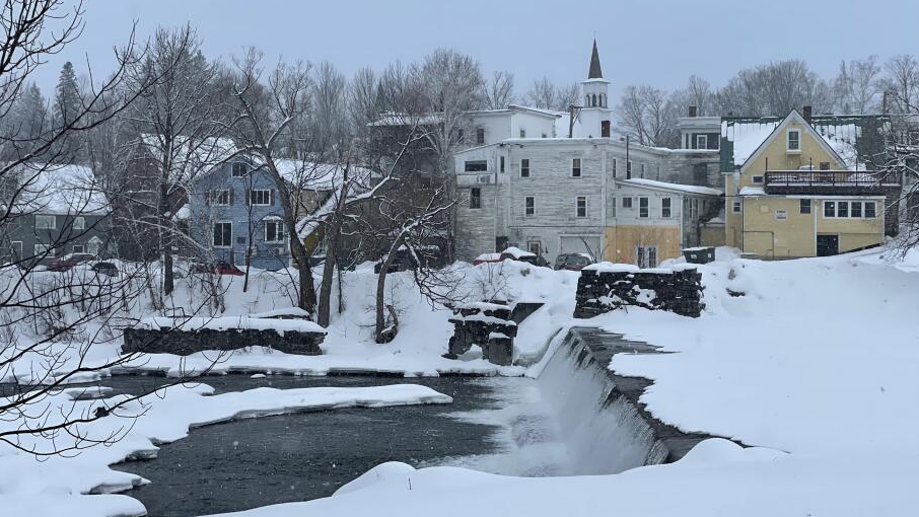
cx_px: 453
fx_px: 1560
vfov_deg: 18.8
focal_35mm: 64
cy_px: 224
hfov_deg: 32.8
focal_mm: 6
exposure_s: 1/648
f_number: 2
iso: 25
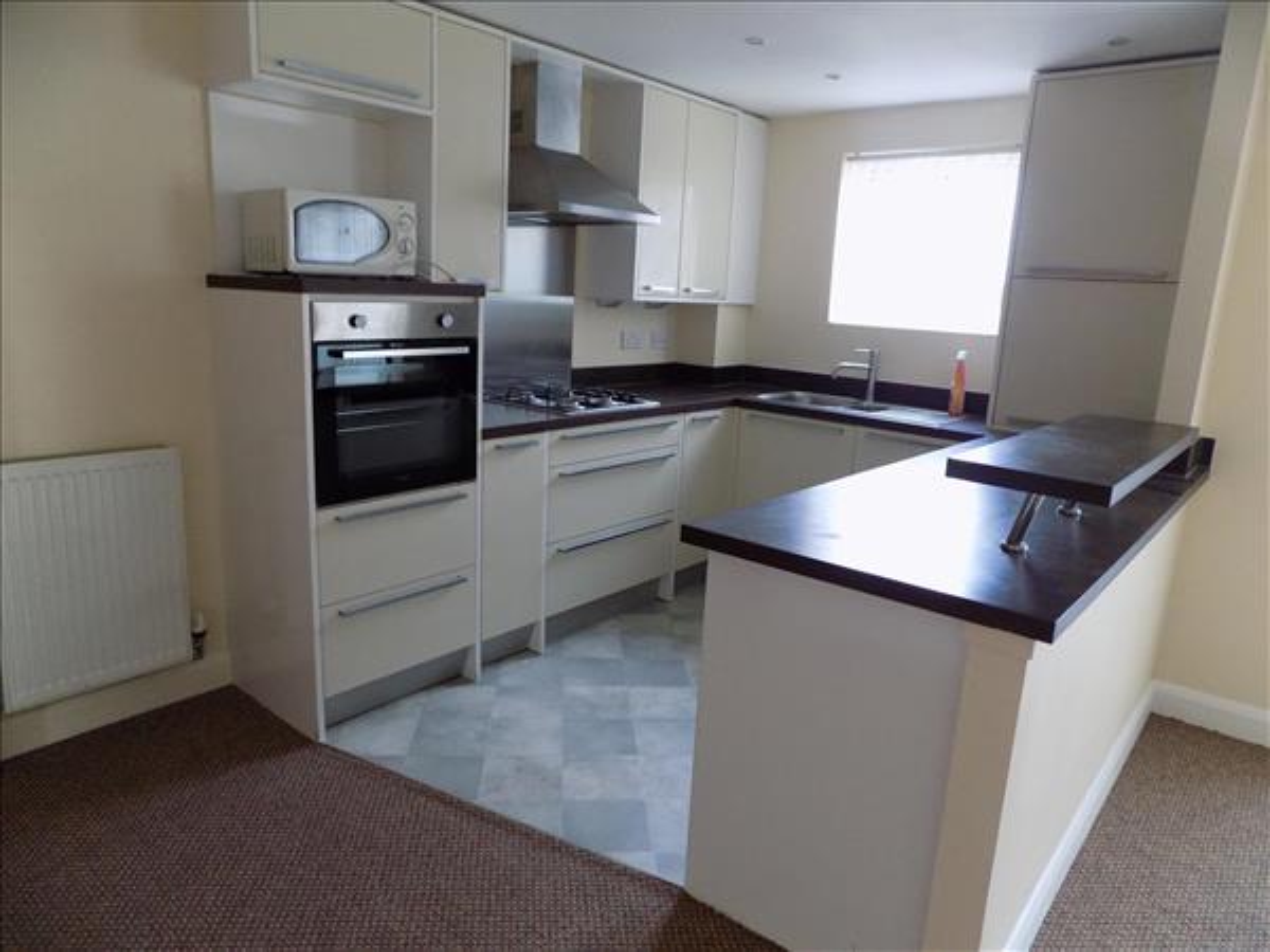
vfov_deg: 58.9
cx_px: 635
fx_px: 844
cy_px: 476
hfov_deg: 73.9
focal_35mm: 23
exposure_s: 1/30
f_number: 3.1
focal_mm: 4
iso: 280
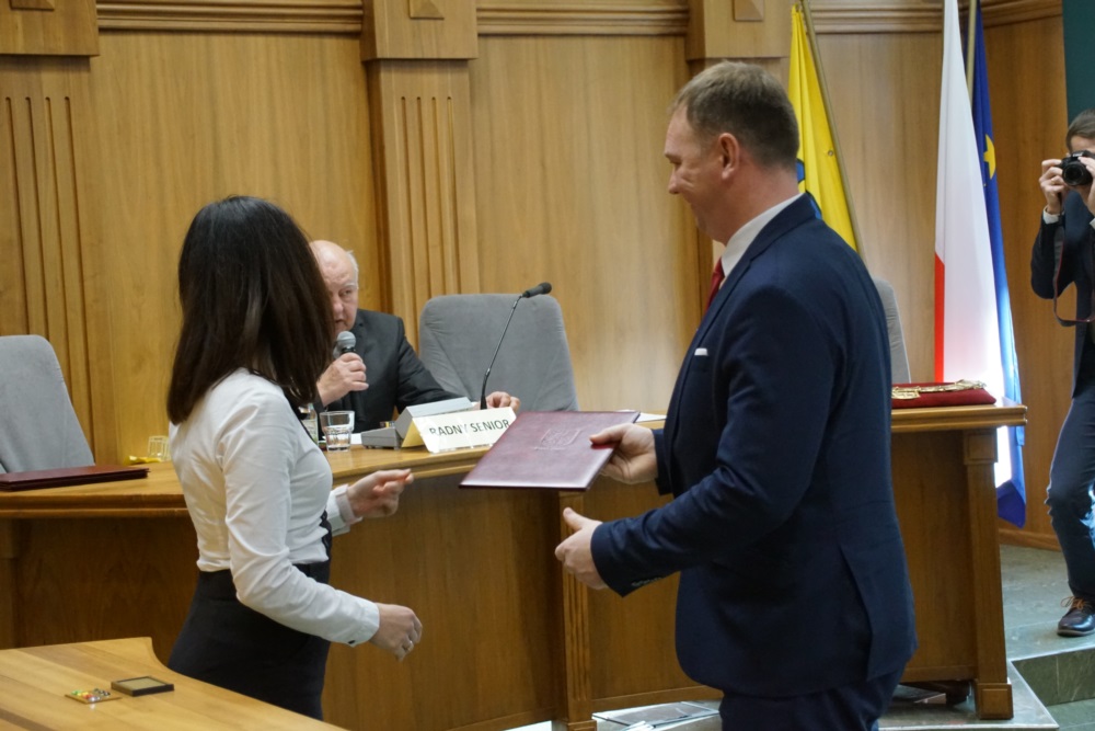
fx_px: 2281
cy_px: 366
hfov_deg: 27.0
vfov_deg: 18.2
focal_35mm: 75
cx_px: 548
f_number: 5
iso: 3200
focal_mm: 50
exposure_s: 1/160
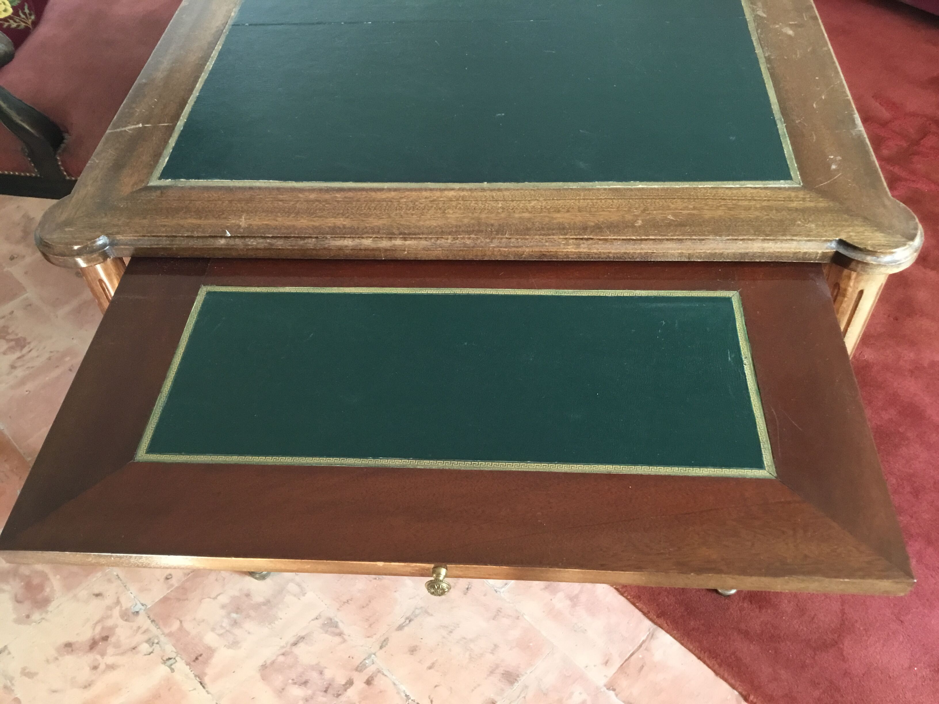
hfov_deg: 58.4
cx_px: 470
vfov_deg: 45.4
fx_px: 841
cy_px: 352
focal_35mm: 31
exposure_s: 1/33
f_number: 2.4
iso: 160
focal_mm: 3.3
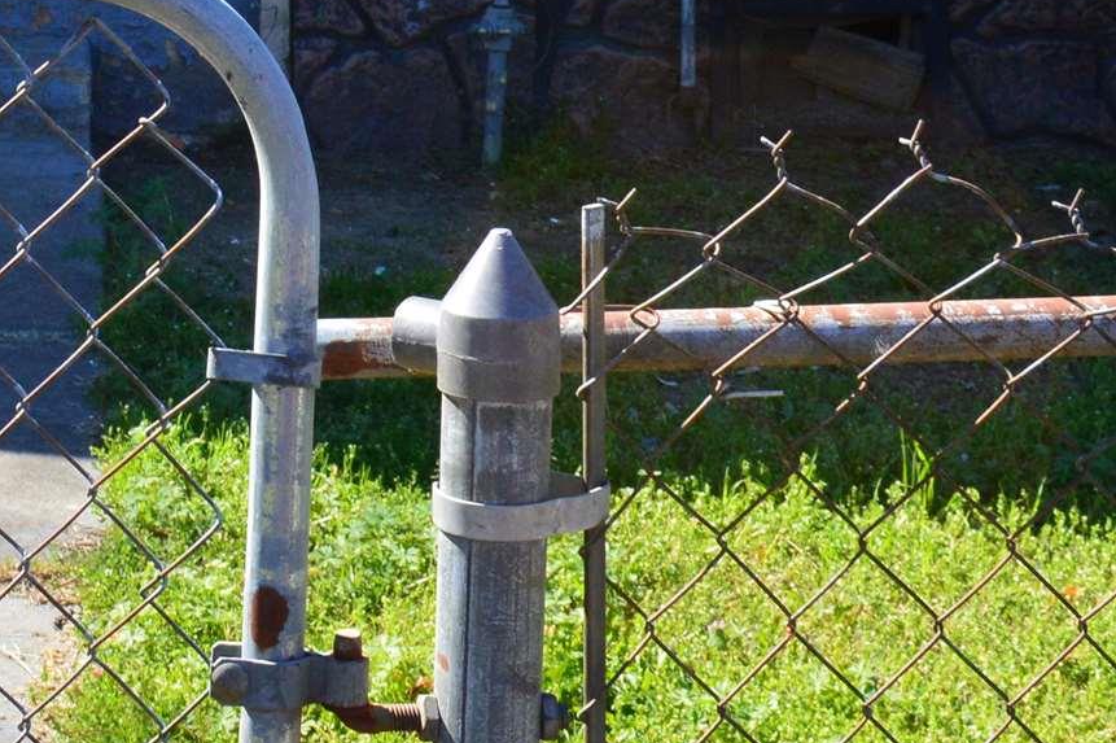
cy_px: -520
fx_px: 3315
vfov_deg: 11.9
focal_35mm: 107
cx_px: -1
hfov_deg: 18.6
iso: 400
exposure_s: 1/250
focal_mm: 20
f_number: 10
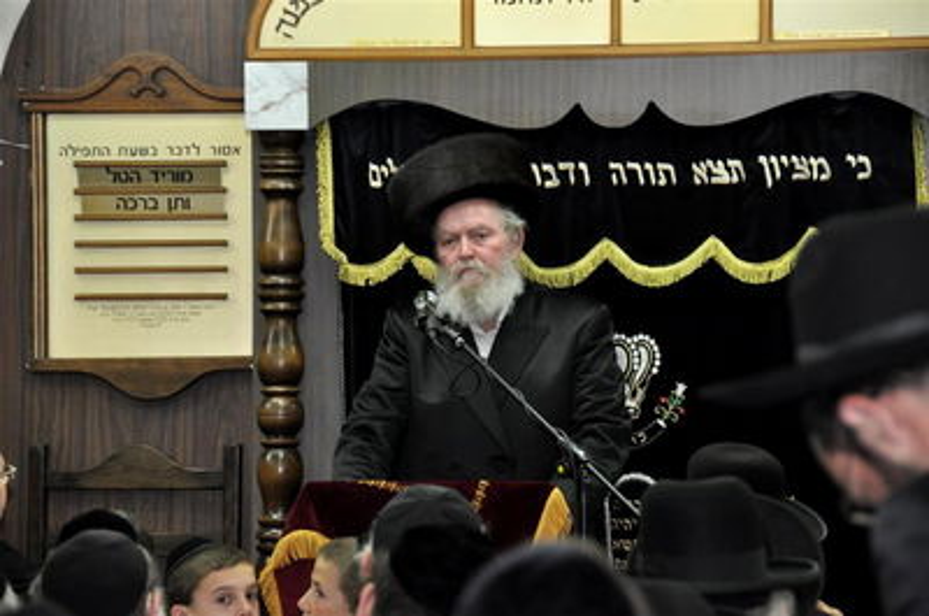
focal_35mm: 168
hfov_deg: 12.3
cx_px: 464
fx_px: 4327
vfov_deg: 8.1
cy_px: 308
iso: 800
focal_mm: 112
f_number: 5.3
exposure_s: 1/60
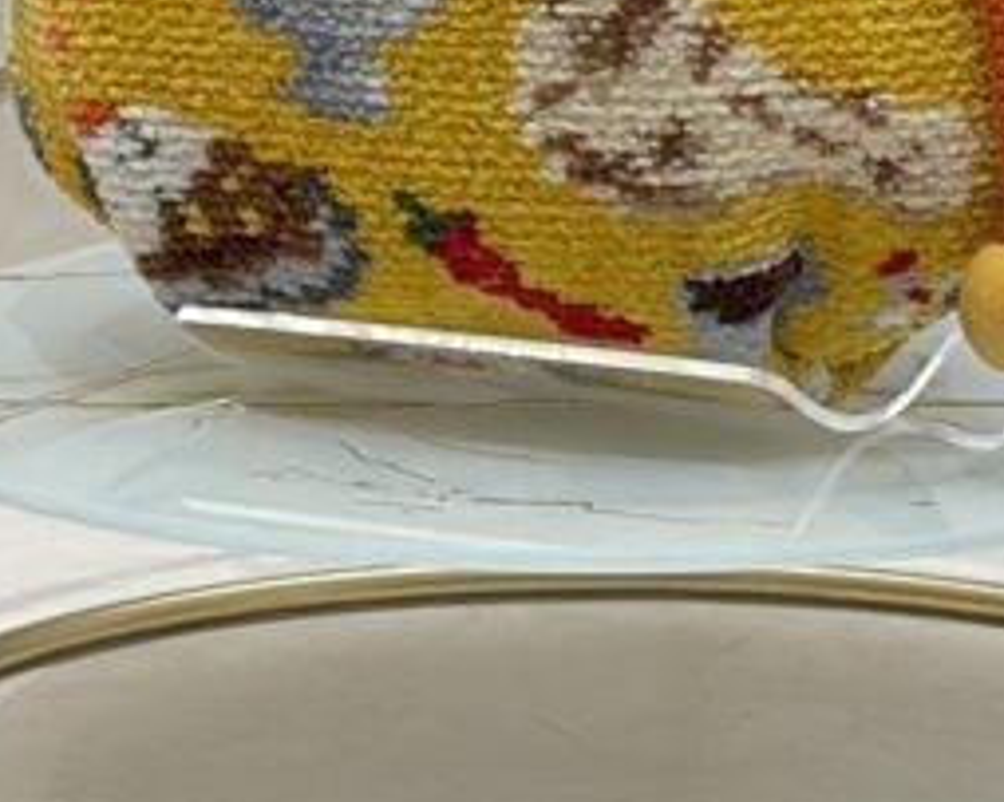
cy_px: -687
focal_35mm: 384
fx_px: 11406
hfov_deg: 5.0
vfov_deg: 4.0
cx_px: 530
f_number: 1.6
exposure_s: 1/165
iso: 25
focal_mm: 5.96
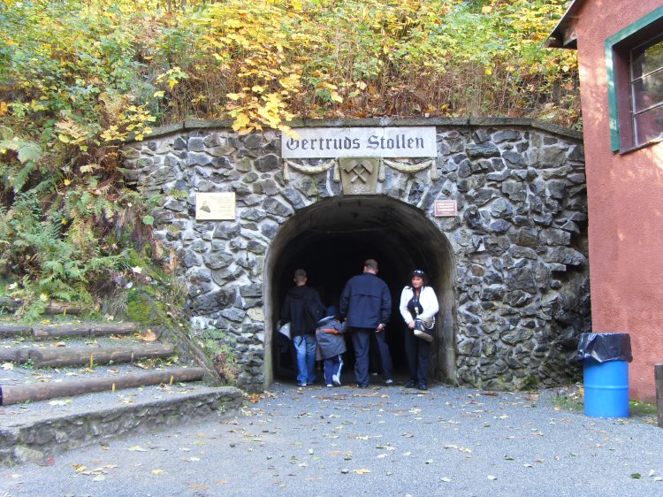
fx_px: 747
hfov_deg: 47.9
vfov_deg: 36.8
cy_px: 248
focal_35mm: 39
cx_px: 332
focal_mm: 6.6
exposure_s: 1/10
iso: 80
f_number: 3.5
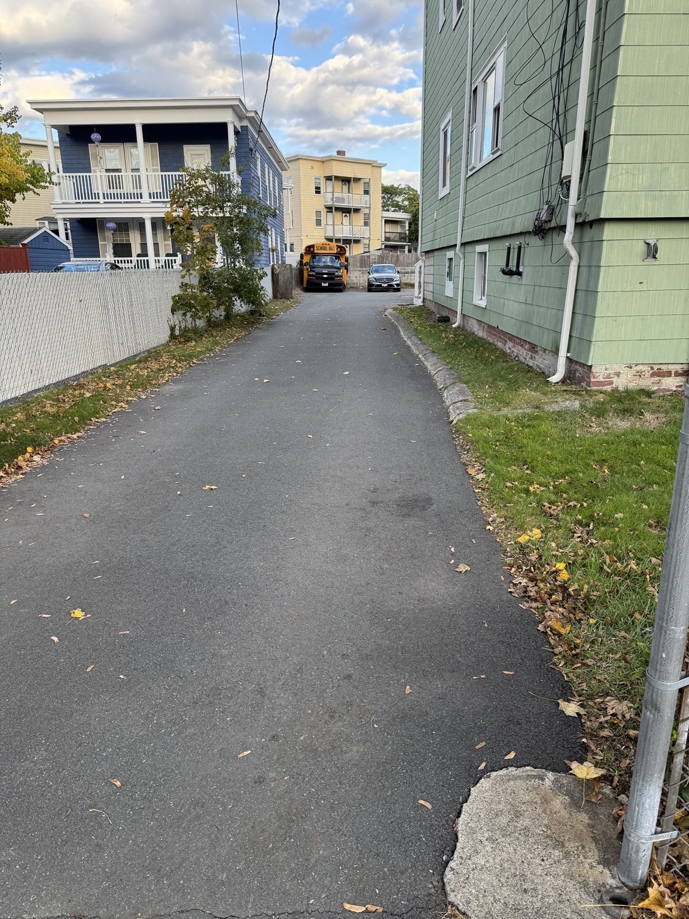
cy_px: 460
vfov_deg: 71.6
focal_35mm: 24
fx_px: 637
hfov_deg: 56.8
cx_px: 344
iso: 80
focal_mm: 6.76
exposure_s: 1/457
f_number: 1.78
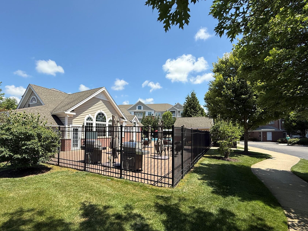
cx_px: 135
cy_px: 127
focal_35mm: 17
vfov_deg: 74.5
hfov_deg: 90.6
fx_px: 151
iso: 50
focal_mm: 2.22
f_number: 2.2
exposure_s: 1/1848
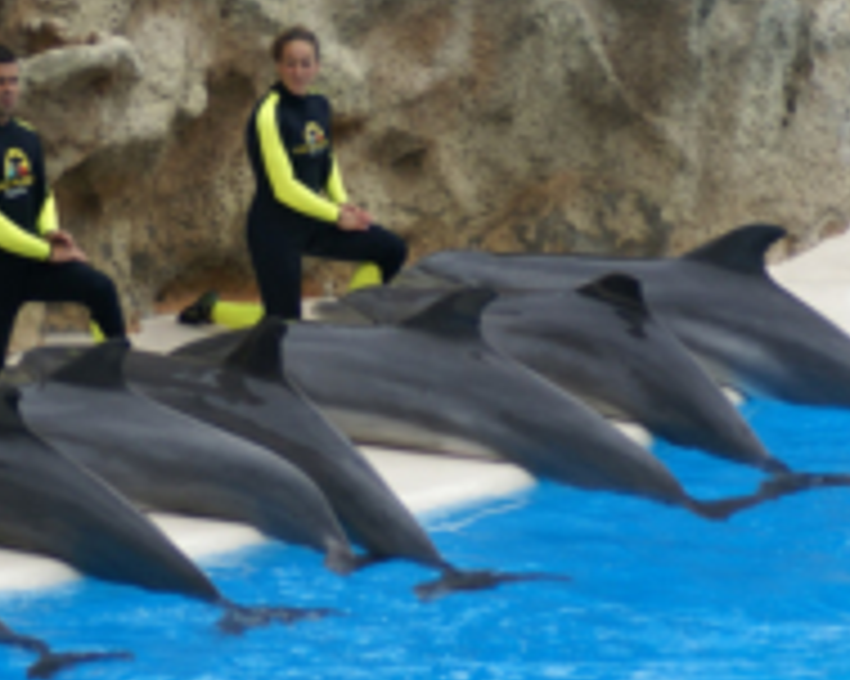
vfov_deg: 3.8
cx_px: 139
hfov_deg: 4.8
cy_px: 288
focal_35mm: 402
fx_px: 10108
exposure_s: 1/200
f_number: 4.5
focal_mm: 120
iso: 100
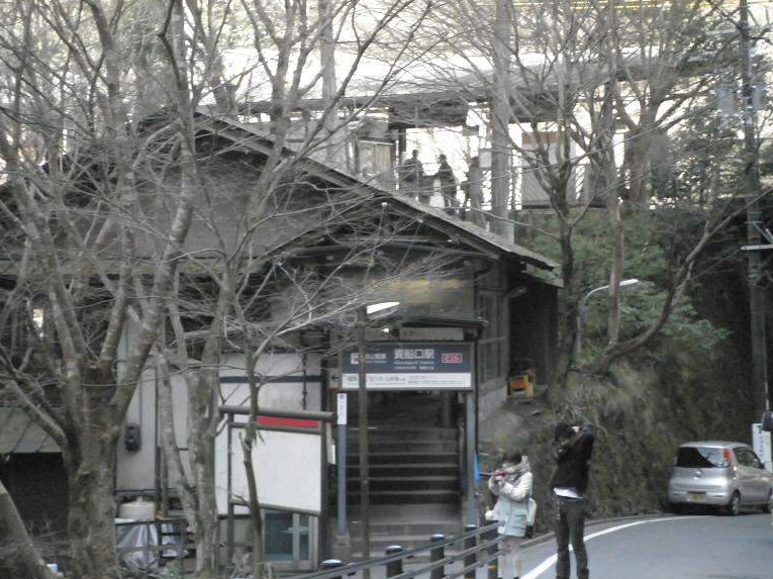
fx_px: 2522
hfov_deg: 17.4
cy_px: 296
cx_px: 382
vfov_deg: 13.1
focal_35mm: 113
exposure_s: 1/125
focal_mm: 19.6
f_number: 5.9
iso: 800
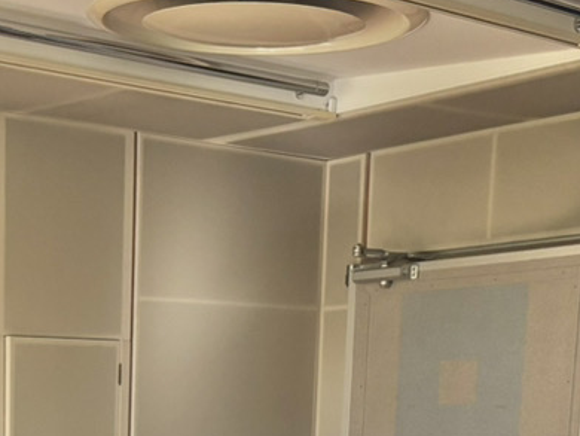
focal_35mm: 80
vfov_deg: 16.8
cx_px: -25
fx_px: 1341
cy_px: 650
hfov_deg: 23.2
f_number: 1.6
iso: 125
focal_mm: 5.96
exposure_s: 1/120
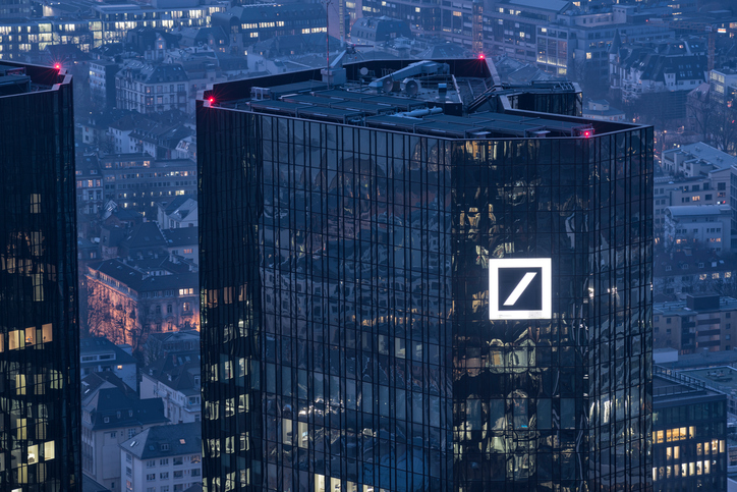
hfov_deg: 11.4
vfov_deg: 7.6
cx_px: 368
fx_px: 3685
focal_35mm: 180
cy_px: 246
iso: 125
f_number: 7.1
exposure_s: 1
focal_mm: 180
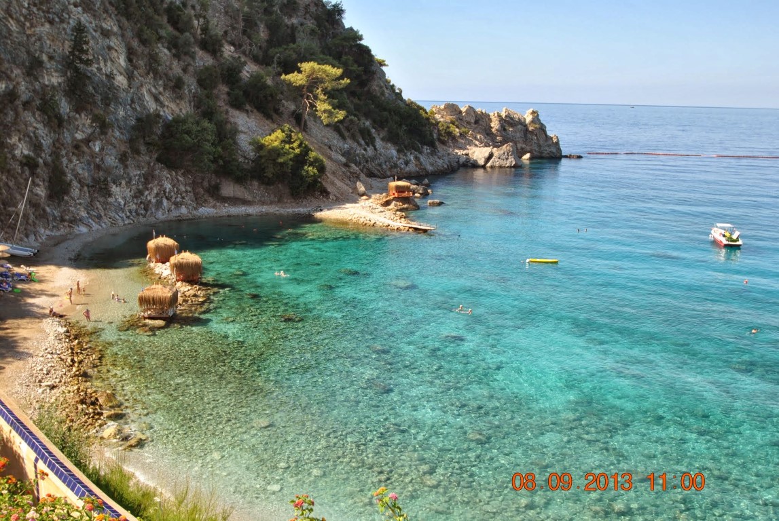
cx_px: 390
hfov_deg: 53.1
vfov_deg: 37.0
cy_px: 260
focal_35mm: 36
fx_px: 780
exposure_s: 1/200
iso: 100
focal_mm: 24
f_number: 6.3
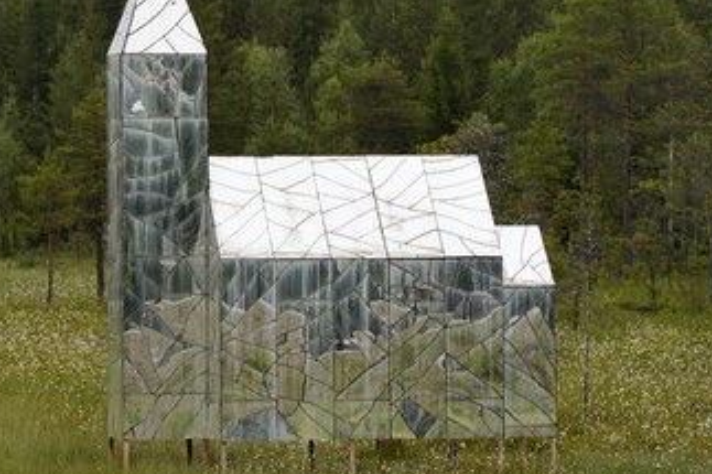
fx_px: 5139
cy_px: 216
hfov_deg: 7.9
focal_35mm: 260
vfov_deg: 5.3
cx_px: 287
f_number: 6.3
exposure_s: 1/640
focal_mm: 200
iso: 1600
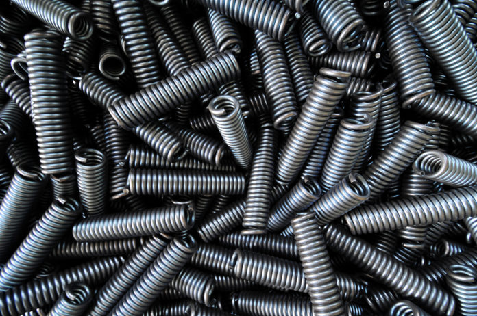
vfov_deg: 77.2
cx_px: 238
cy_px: 158
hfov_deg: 100.5
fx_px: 198
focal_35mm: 15
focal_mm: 10
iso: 400
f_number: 3.5
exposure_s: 1/10
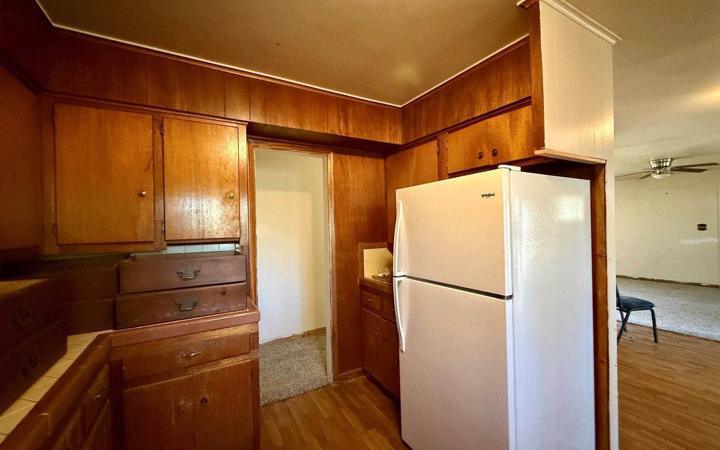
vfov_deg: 74.8
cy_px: 225
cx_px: 363
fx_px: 294
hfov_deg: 101.5
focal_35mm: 15
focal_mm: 2.22
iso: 1000
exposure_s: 1/60
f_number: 2.2
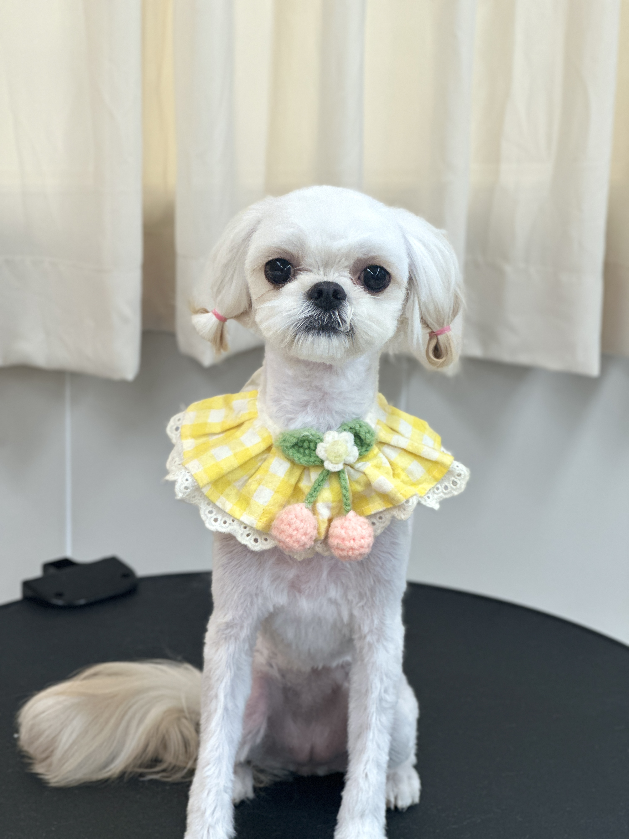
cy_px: 420
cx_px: 314
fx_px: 1866
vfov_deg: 25.3
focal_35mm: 77
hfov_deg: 19.1
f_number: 2.8
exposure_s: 1/120
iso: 100
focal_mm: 9
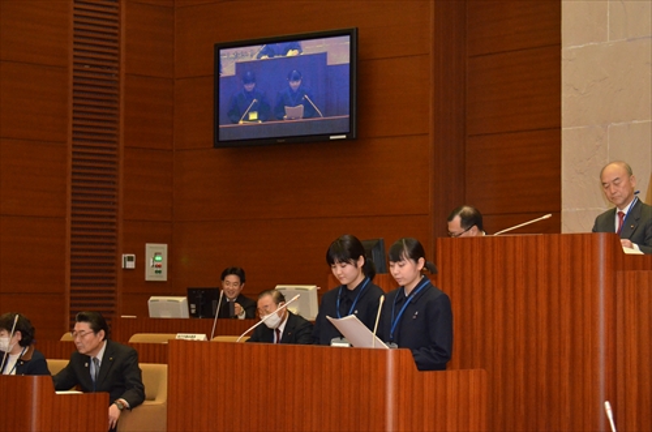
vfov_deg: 15.1
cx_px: 326
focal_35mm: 90
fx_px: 1626
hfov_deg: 22.7
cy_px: 216
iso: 3200
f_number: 5.6
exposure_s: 1/250
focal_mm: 60
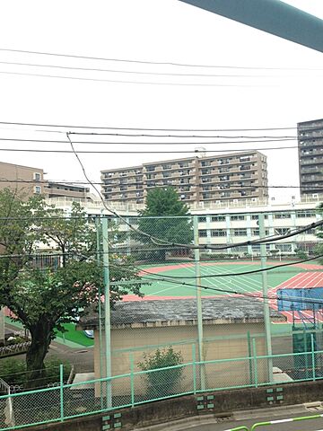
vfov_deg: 55.4
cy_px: 216
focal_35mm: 33
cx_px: 162
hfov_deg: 42.9
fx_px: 411
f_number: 2.4
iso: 50
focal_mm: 4.12
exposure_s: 1/968
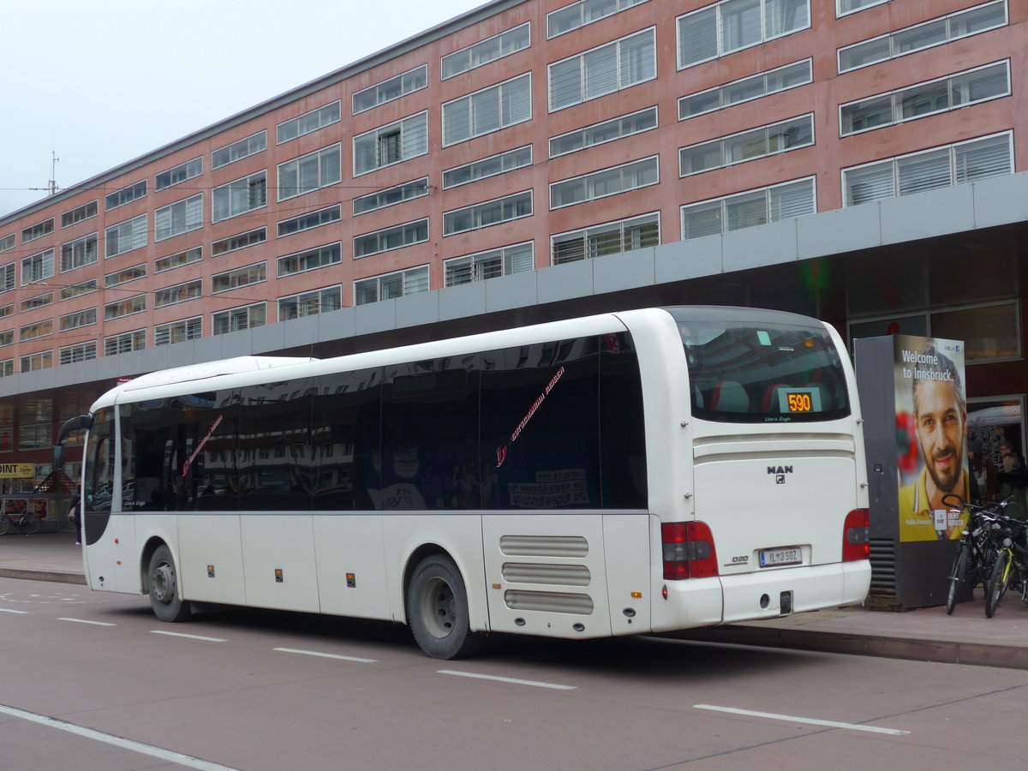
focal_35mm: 49
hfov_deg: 38.9
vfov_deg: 29.7
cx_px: 514
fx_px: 1455
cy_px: 386
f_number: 3.2
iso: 80
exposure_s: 1/250
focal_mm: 10.1
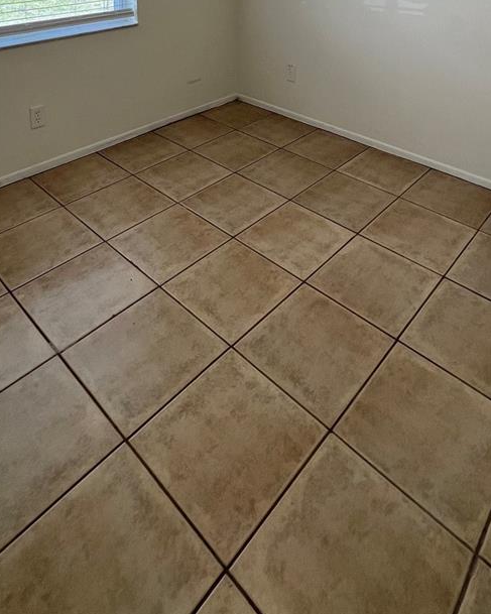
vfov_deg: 54.8
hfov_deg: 56.7
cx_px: 269
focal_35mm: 25
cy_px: 16
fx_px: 454
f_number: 1.8
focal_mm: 1.57
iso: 64
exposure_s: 1/120
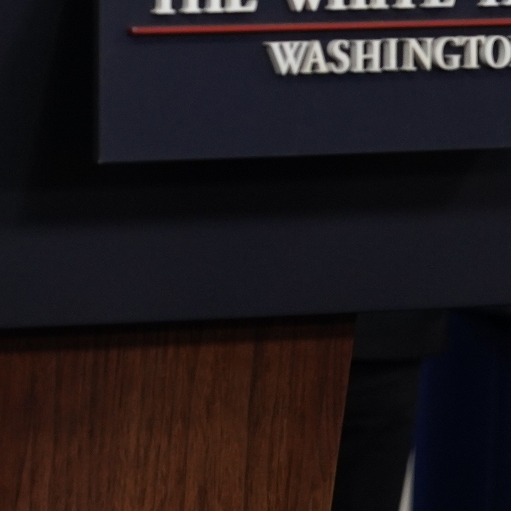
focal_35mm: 365
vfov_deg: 4.8
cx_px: -613
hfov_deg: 4.7
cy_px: -331
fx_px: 6096
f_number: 4
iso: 1250
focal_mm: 80
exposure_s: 1/400
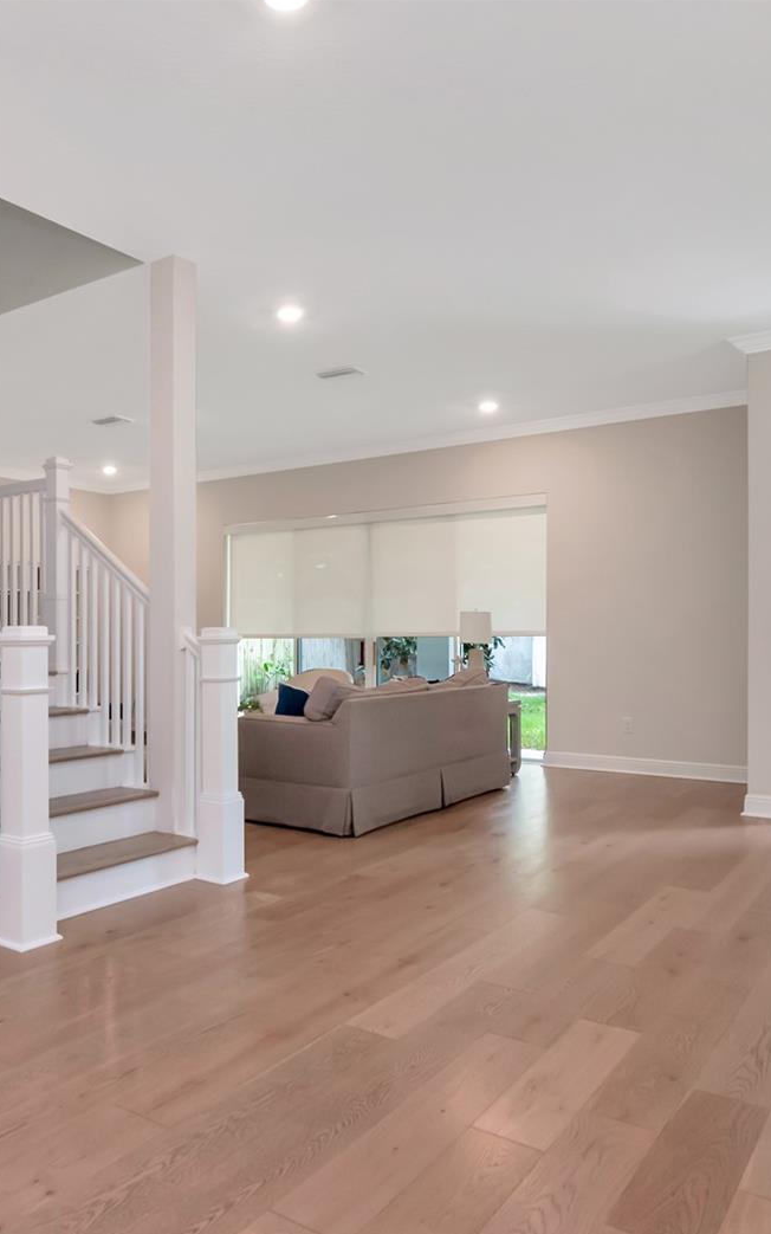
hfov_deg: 46.7
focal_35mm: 26
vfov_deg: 70.9
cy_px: 624
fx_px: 867
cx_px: 219
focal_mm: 11
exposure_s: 1/40
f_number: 7.1
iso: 1000
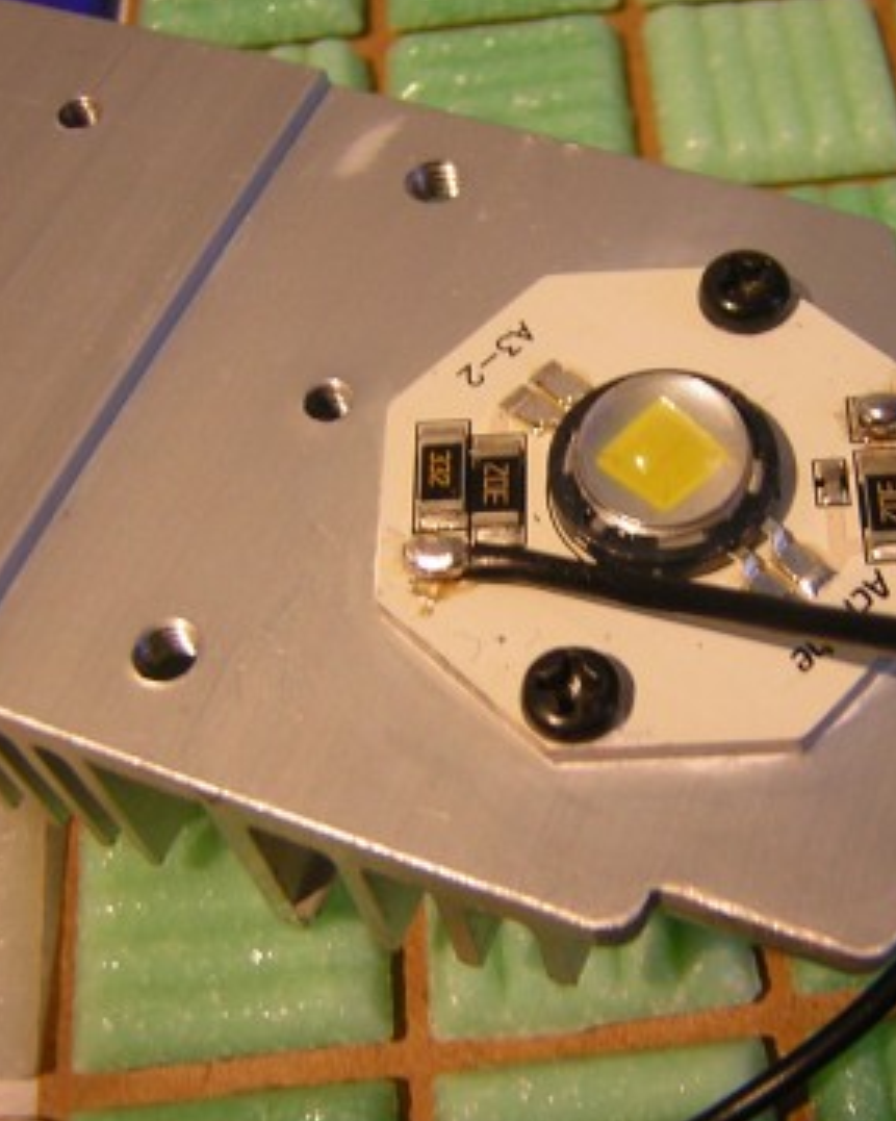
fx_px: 1625
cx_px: 659
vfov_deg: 38.1
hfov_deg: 30.4
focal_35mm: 49
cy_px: 560
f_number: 2.6
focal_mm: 4.7
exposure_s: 1/8.7
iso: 50
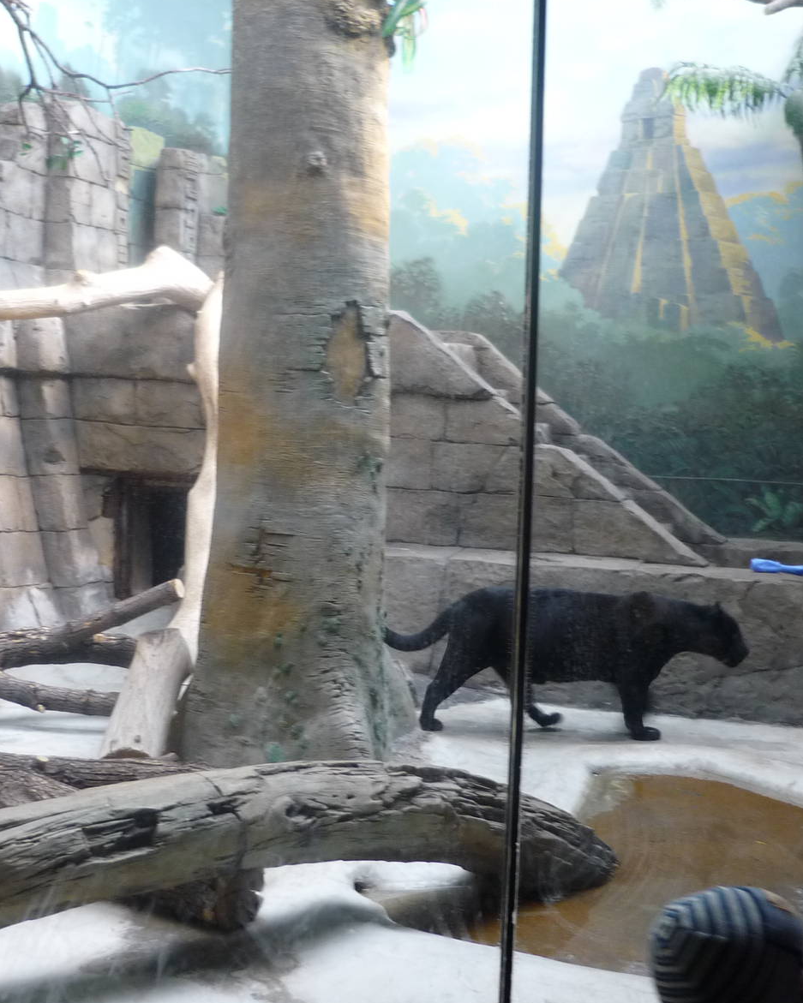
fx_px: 1307
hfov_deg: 34.0
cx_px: 300
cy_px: 502
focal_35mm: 44
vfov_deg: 42.0
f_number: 2.8
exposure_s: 1/30
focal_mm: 5.5
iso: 200
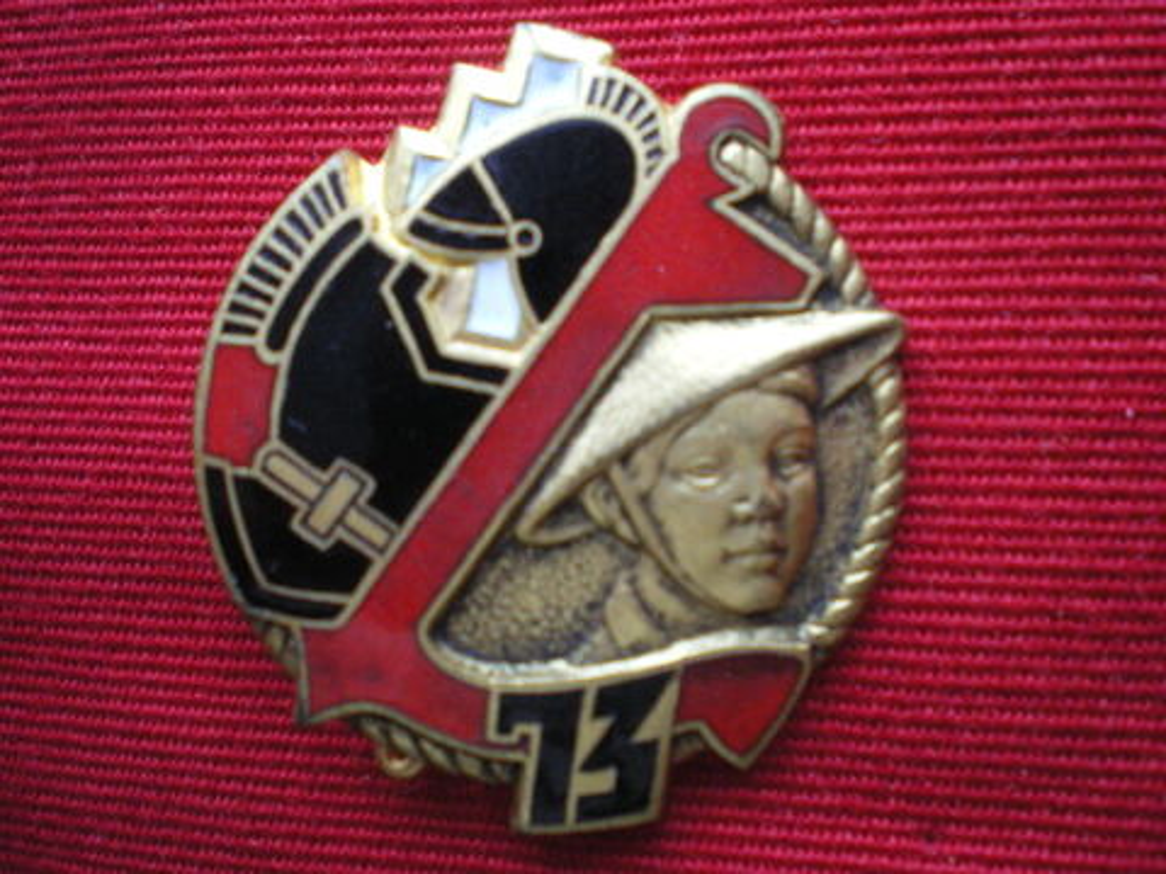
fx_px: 1280
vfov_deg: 37.7
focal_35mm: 38
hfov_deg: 49.0
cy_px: 437
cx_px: 583
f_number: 3.1
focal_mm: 6.3
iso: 400
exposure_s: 1/30
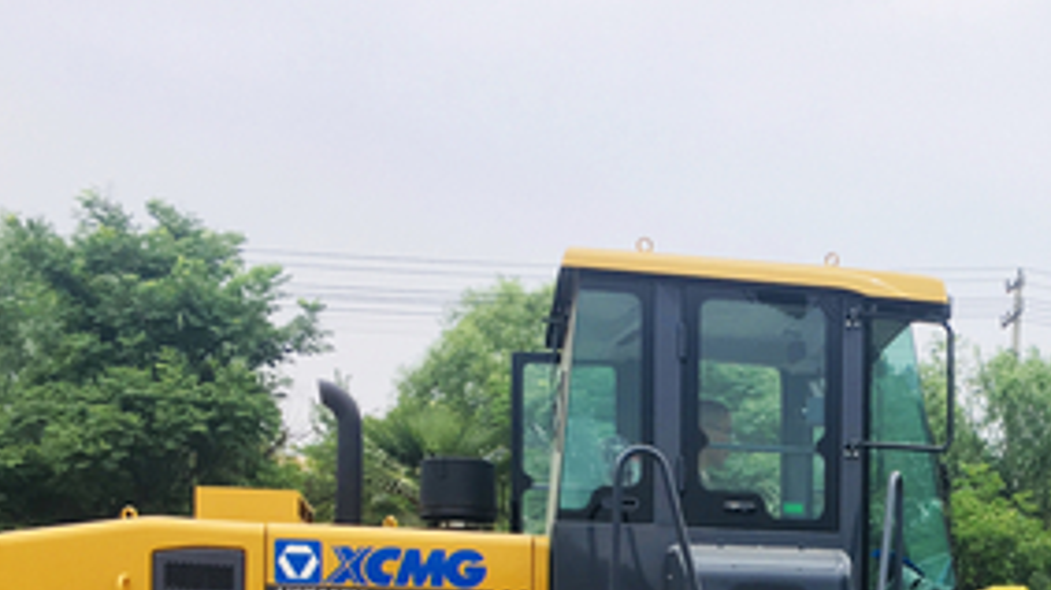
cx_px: 954
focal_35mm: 67
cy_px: 768
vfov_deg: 16.9
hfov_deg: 30.0
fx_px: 1867
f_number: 2.2
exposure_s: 1/601
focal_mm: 4.15
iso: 25
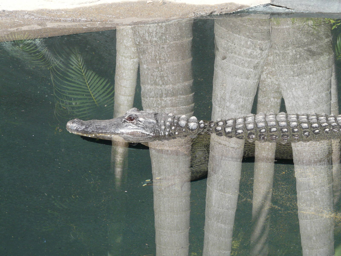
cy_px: 128
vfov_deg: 7.8
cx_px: 170
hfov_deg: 10.4
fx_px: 1872
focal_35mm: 190
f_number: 4.5
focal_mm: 31.3
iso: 100
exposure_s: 1/250
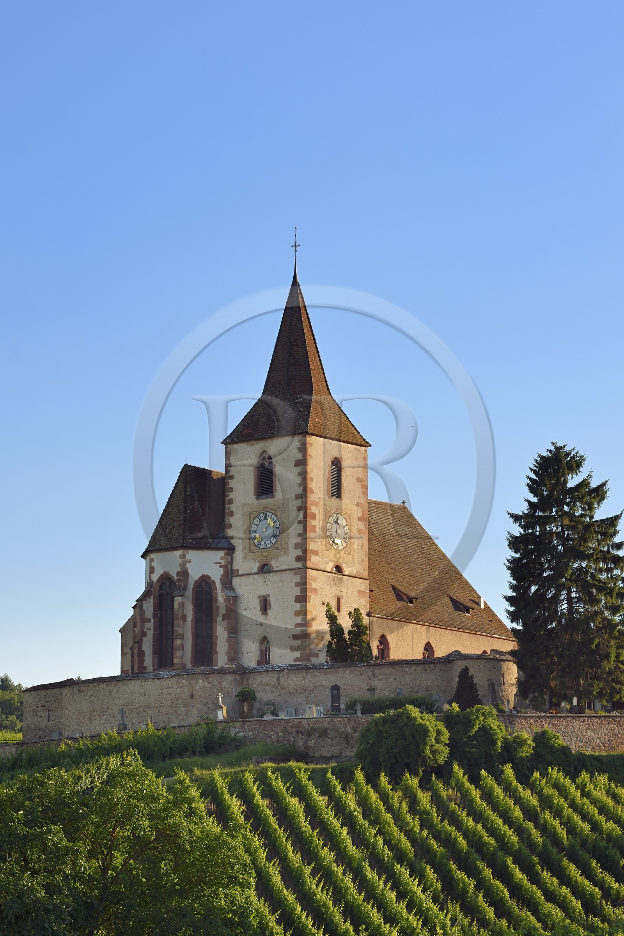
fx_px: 3510
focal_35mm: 135
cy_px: 468
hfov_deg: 10.2
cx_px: 312
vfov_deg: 15.2
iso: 200
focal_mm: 135
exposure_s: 1/250
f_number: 10
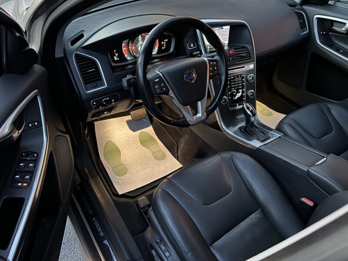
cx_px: 174
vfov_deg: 53.1
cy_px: 130
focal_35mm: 26
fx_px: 261
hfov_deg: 67.3
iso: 640
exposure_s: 1/12
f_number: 1.5
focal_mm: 5.7
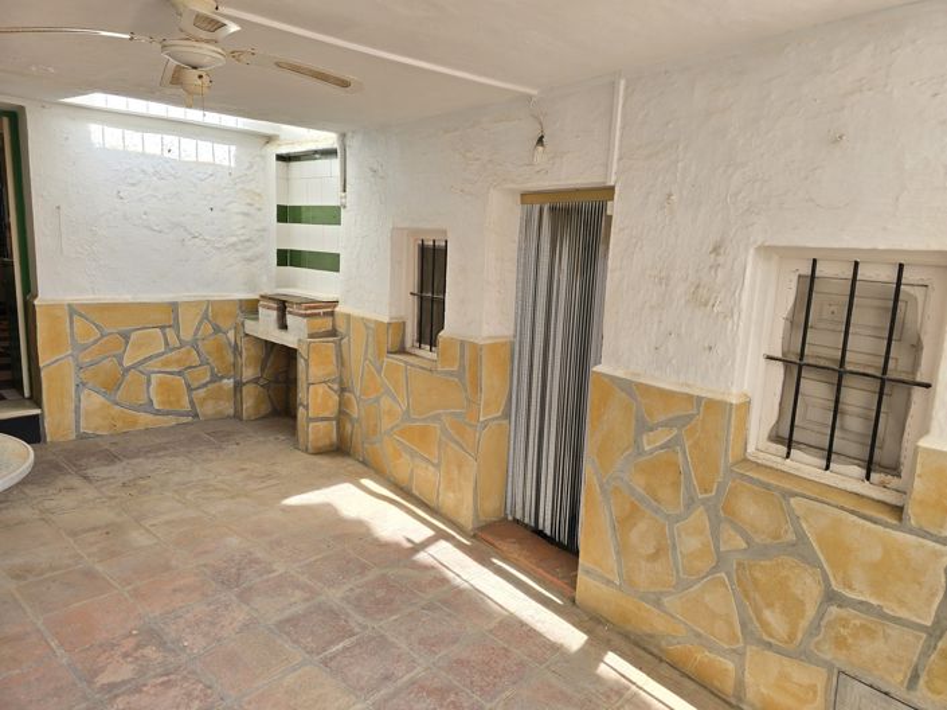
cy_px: 355
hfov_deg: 74.0
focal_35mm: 23
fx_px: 629
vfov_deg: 58.8
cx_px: 474
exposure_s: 1/180
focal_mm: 6.3
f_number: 1.7
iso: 20
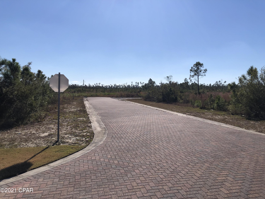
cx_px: 132
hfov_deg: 63.4
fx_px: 214
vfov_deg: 49.7
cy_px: 100
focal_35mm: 28
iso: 20
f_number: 1.8
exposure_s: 1/4808
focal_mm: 4
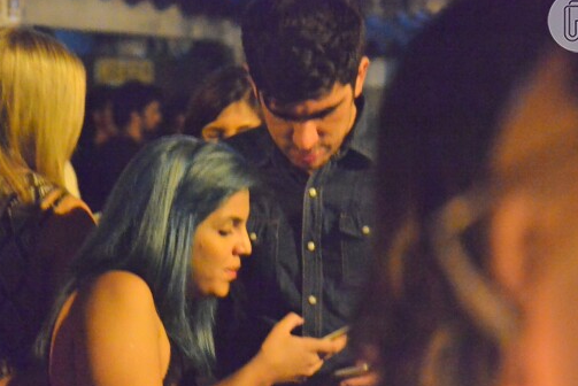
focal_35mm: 182
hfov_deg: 11.3
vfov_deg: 7.6
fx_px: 2917
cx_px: 278
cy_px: 211
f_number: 5.6
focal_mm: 105
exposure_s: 1/30
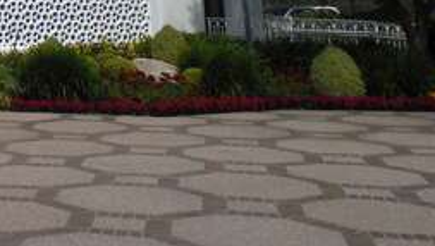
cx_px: -194
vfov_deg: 12.5
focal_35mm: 86
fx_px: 993
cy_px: -241
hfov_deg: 21.3
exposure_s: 1/1600
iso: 125
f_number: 6.6
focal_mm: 4.5
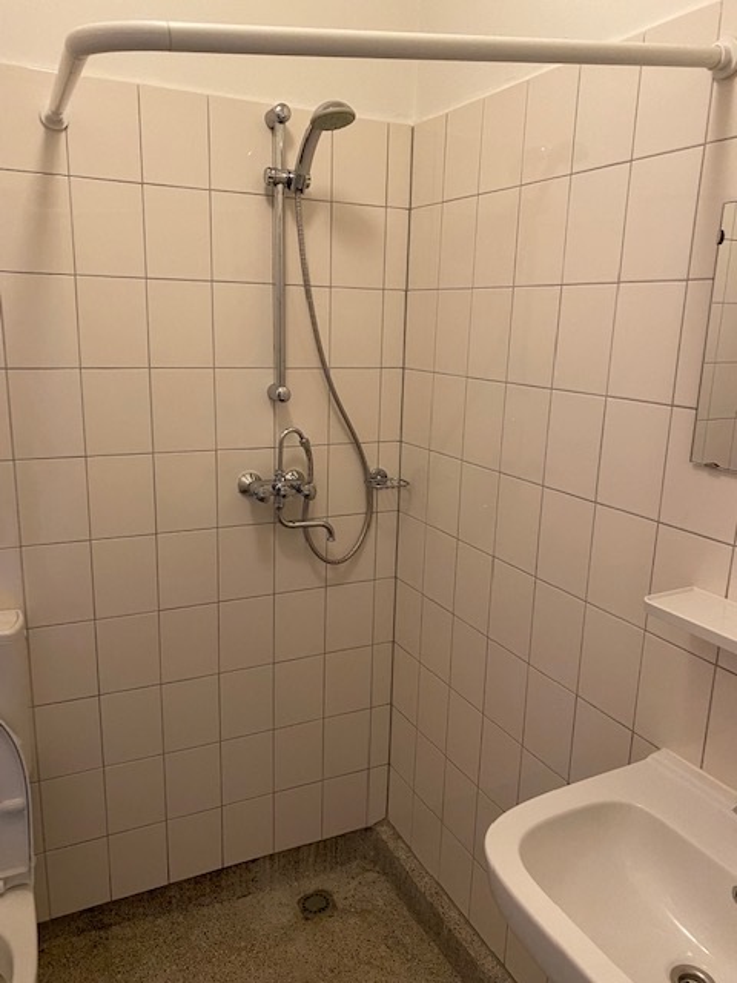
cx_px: 368
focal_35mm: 26
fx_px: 738
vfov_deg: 67.3
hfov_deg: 53.1
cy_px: 492
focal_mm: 4.25
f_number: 1.8
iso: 250
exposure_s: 1/60
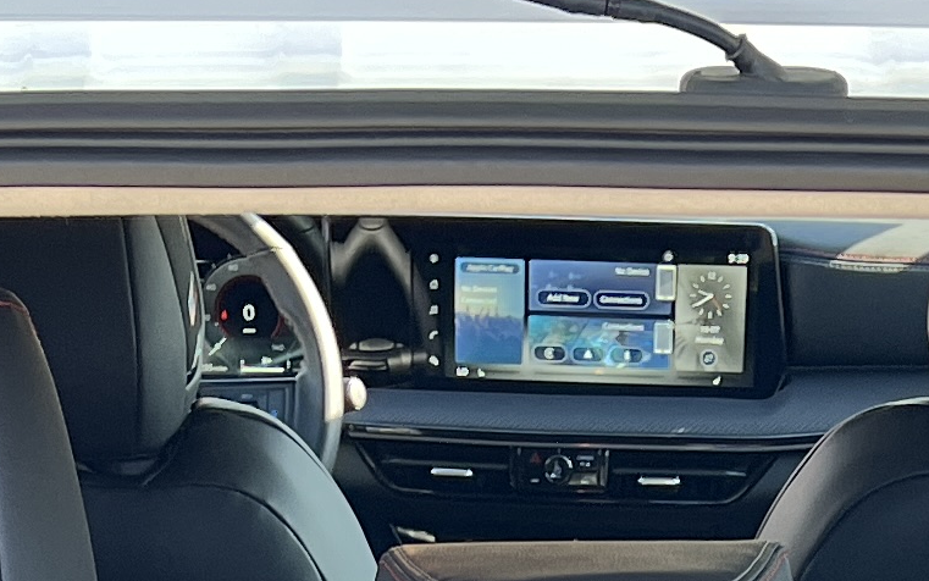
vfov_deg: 7.9
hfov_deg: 14.3
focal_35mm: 146
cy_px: 1673
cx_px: 551
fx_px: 3697
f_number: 1.5
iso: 50
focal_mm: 5.7
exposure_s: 1/147
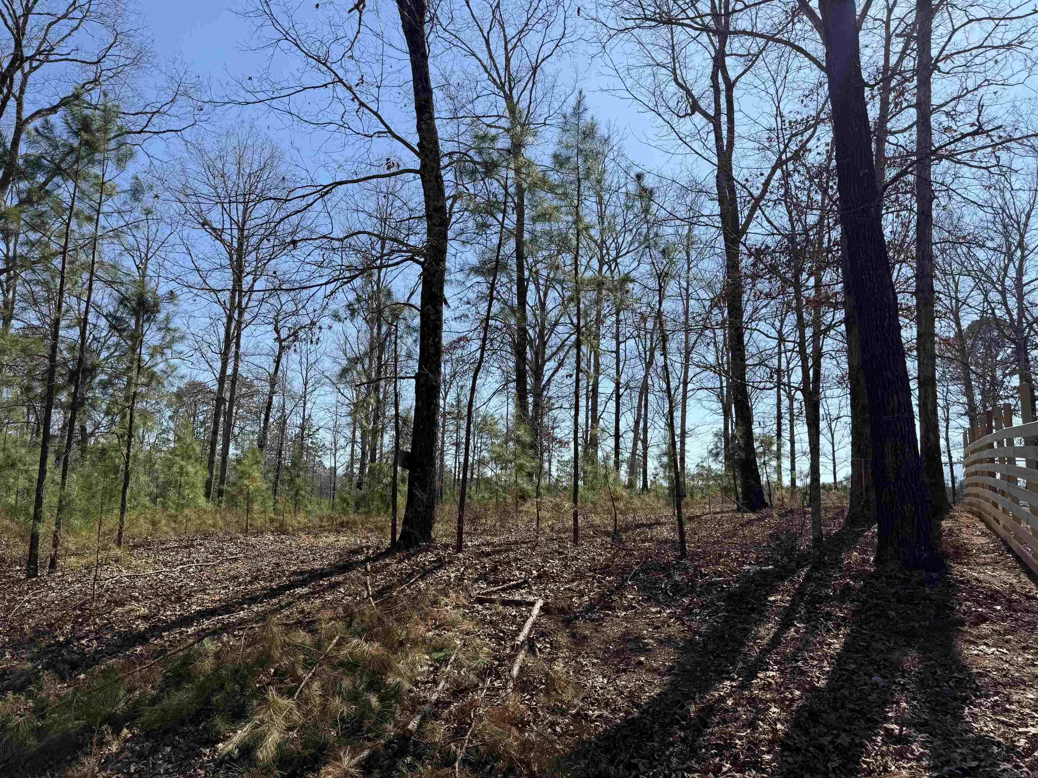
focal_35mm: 24
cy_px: 389
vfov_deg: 56.8
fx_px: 720
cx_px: 519
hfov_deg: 71.6
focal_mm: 6.76
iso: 80
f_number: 1.78
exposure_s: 1/3759
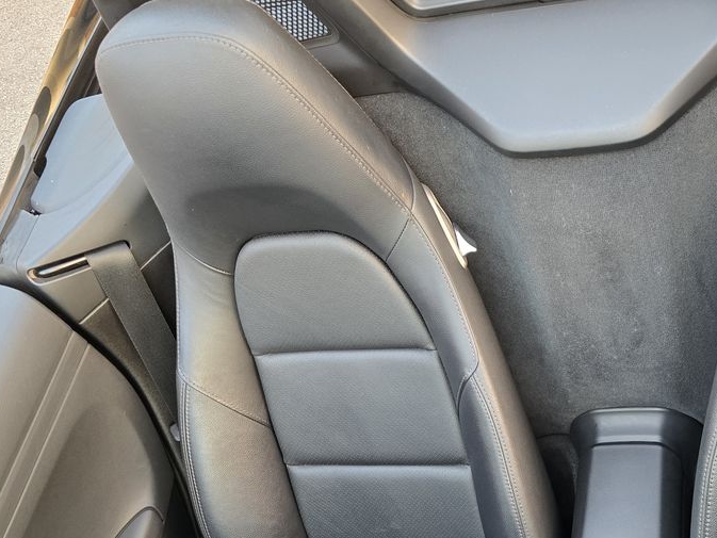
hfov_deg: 43.8
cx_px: 561
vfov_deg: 34.1
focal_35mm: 41
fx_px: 849
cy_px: 428
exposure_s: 1/100
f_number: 1.7
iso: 640
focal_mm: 6.3
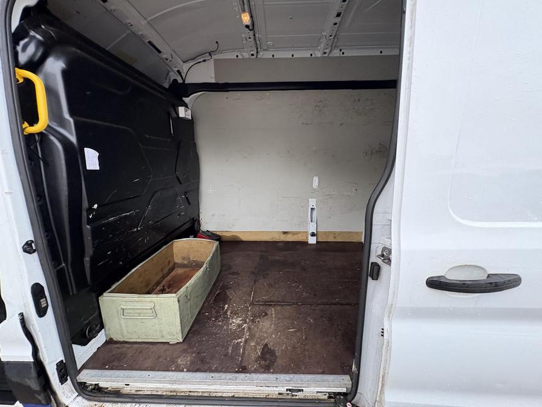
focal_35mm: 14
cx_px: 271
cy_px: 204
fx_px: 219
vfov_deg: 85.7
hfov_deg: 102.1
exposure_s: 1/136
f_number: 2.2
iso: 100
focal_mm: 2.22
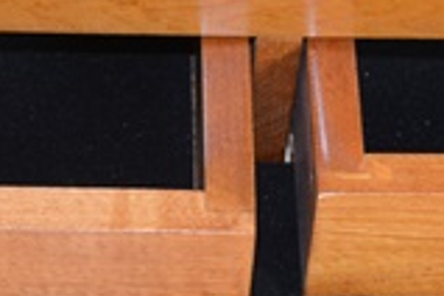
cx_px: 307
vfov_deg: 8.0
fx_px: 2097
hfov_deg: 12.1
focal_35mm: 170
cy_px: -56
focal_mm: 20
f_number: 3.8
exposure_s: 1/60
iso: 1100
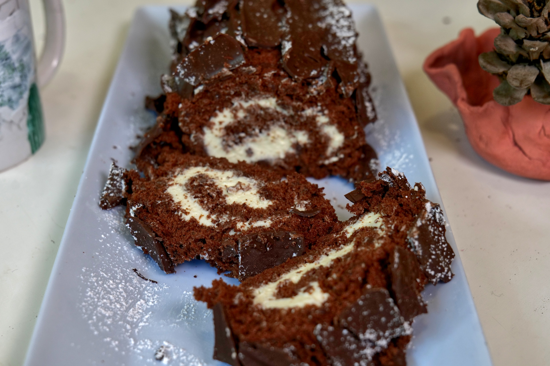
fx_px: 917
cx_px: 275
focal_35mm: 60
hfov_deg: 33.4
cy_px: 183
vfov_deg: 22.6
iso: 1000
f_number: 7.1
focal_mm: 60
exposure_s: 1/80
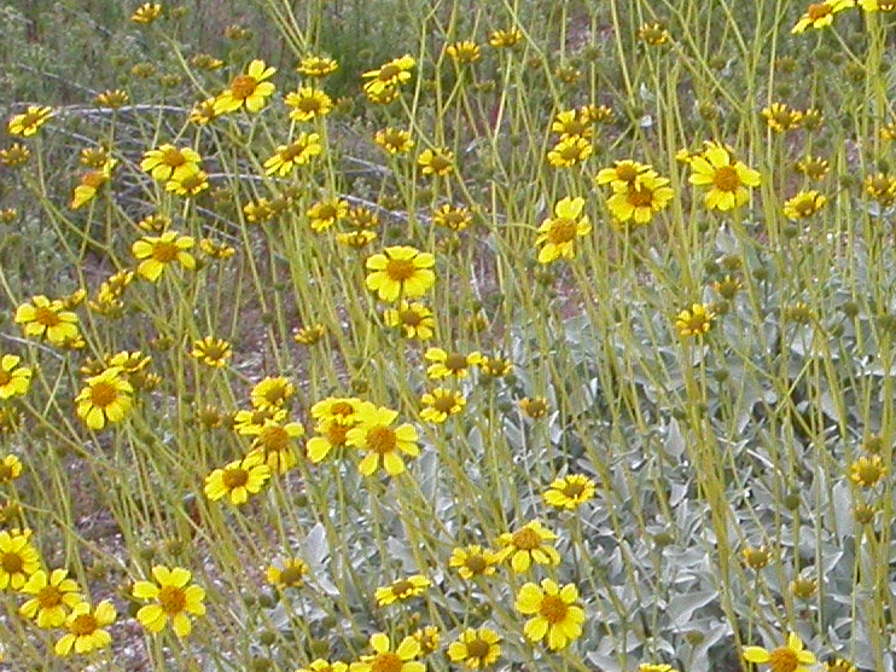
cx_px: 894
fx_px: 6262
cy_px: 527
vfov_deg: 6.1
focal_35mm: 242
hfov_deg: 8.1
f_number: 7.1
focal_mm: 16.4
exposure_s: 1/279
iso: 200
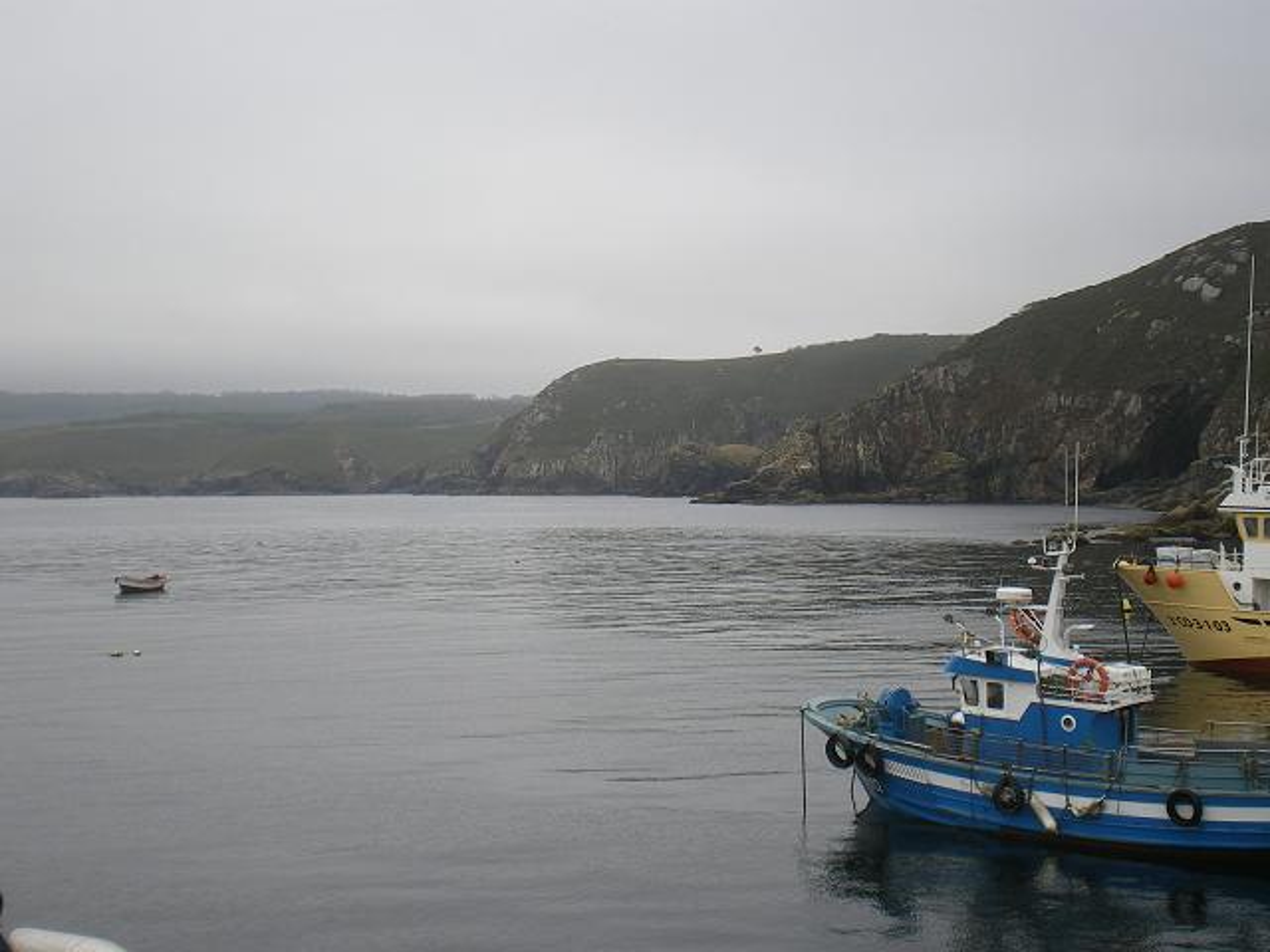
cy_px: 476
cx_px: 635
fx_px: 2055
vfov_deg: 26.1
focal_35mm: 56
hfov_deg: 34.3
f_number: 5.6
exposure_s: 1/125
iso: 64
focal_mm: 9.3
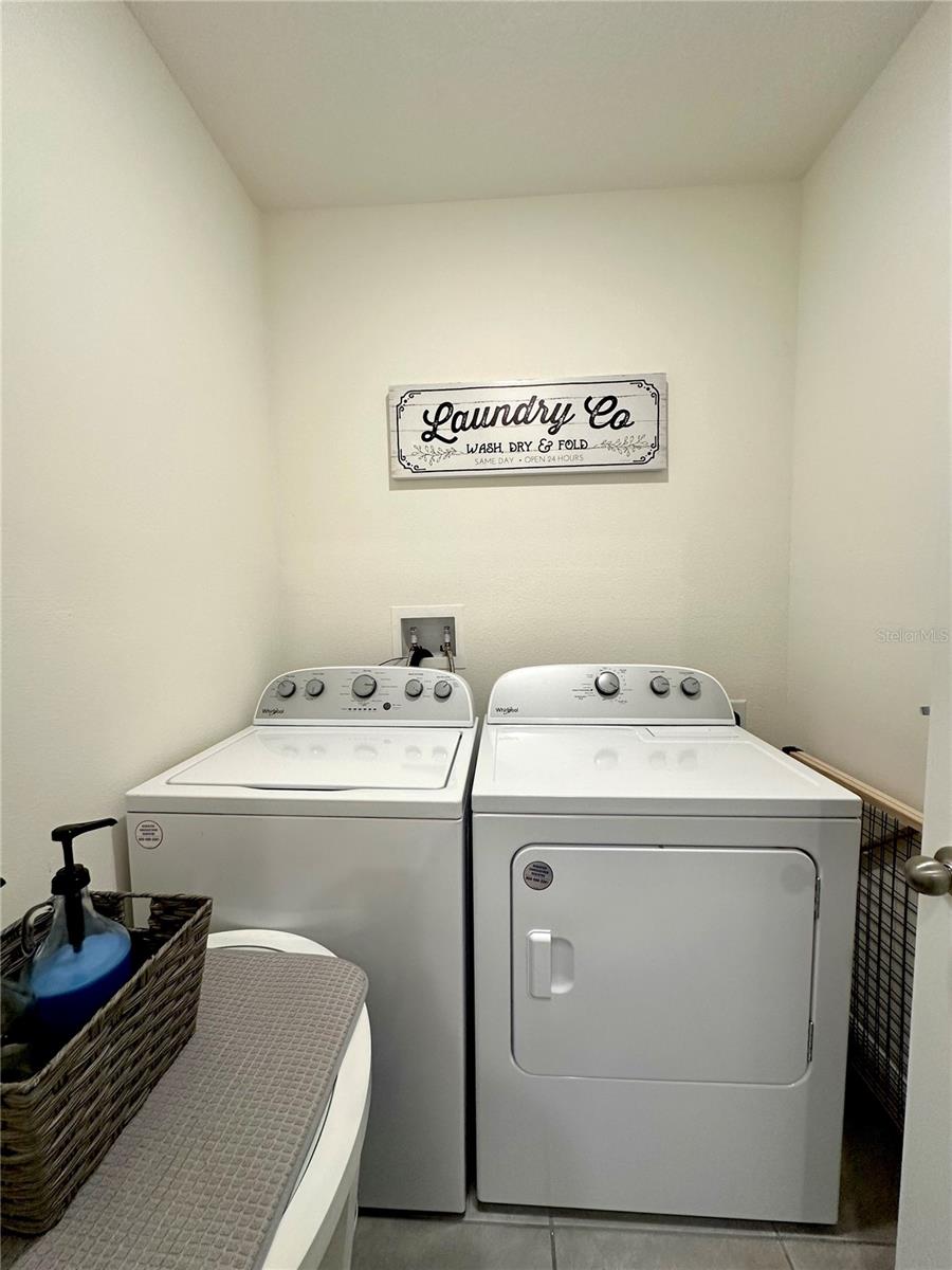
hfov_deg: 85.7
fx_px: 513
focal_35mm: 14
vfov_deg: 102.1
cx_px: 476
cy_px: 635
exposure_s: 1/120
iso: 200
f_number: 2.2
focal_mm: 2.22
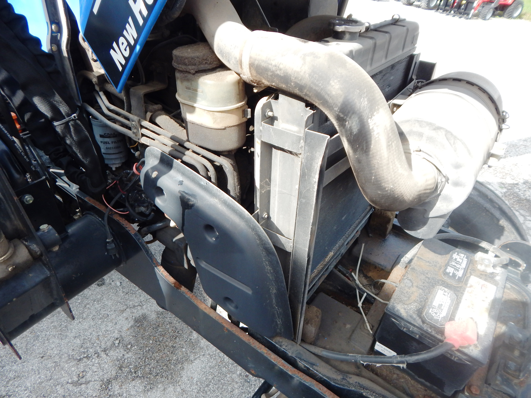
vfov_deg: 61.1
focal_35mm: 22
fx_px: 337
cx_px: 266
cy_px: 199
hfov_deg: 76.4
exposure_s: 1/400
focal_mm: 4
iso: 125
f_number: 3
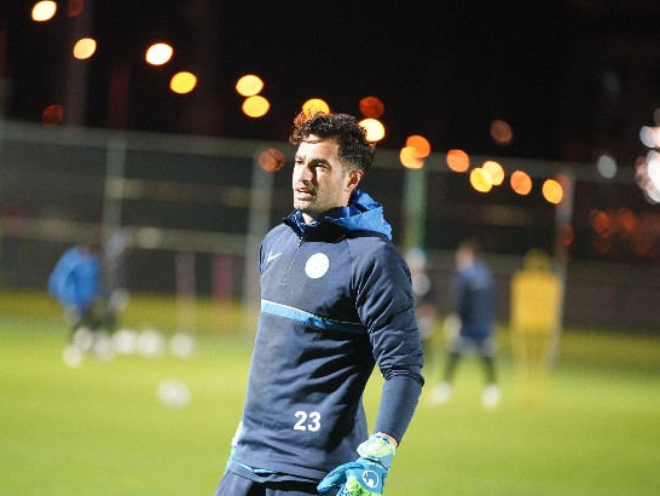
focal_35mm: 236
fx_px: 4502
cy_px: 264
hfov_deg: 8.4
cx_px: 262
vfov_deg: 6.3
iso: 5000
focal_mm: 200
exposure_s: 1/250
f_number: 2.8
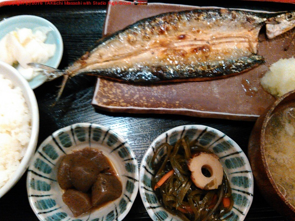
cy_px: 110
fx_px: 256
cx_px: 148
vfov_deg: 46.8
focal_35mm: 30
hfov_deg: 60.0
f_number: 2.4
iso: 1000
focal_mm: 4
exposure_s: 1/16.7
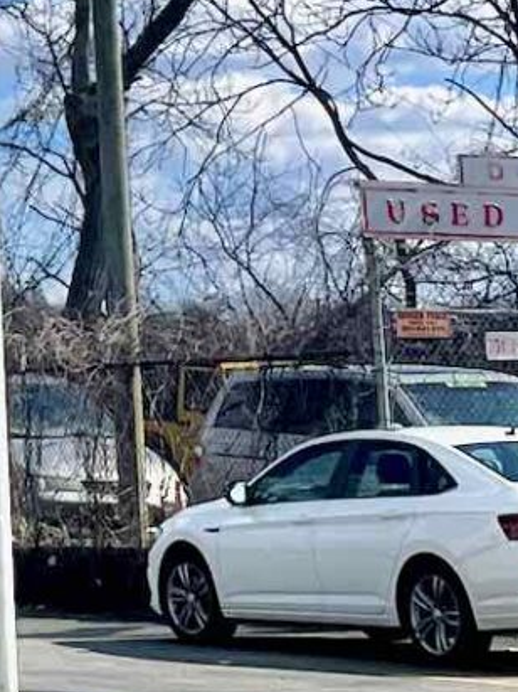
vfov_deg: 11.8
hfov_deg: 8.5
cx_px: -621
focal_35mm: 162
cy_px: -258
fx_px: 3234
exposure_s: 1/4464
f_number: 1.6
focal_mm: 4.2
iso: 32
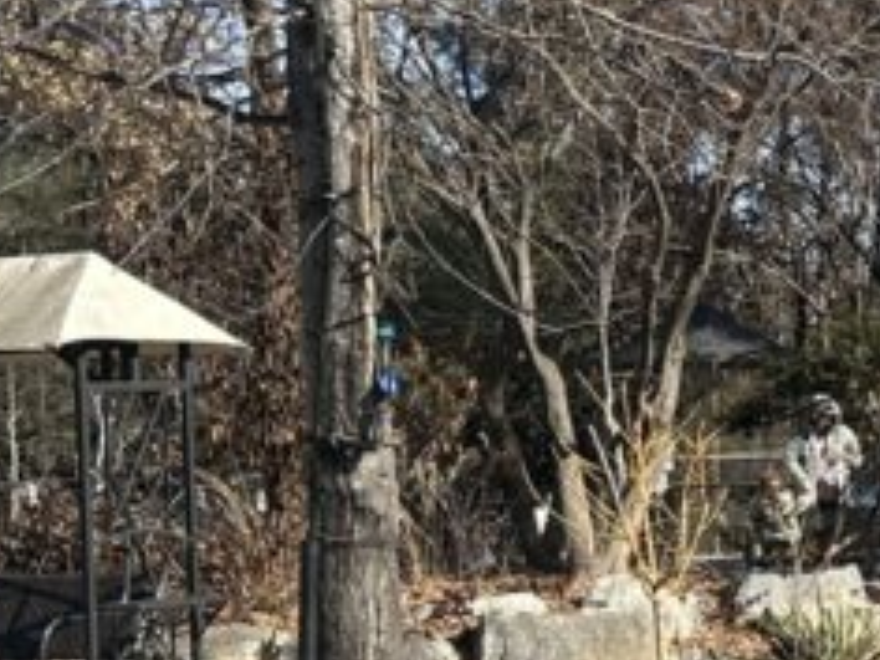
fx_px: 2873
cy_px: 425
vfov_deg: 13.1
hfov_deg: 16.3
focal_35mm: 113
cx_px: 1197
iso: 50
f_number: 1.5
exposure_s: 1/2632
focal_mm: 5.7
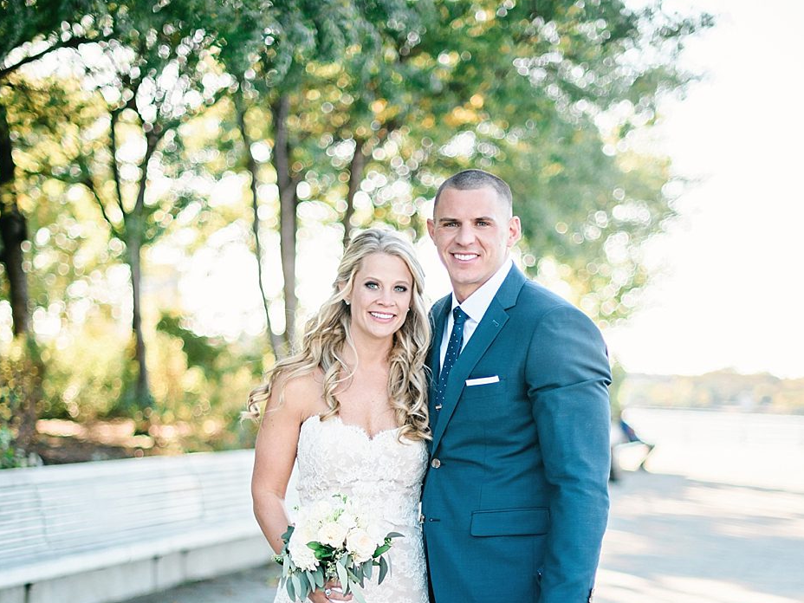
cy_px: 499
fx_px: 1696
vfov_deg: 19.9
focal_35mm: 73
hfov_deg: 26.7
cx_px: 404
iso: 400
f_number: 1.4
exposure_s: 1/3200
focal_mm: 50
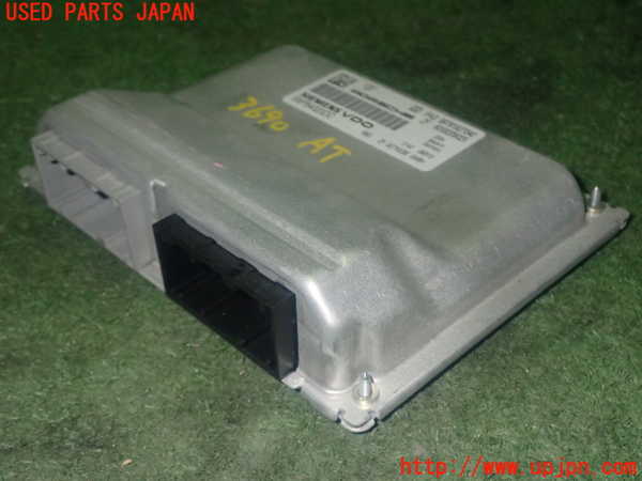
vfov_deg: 29.1
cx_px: 321
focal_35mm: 50
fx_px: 927
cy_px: 240
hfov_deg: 38.2
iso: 800
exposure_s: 1/50
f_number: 9
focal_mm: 9.01
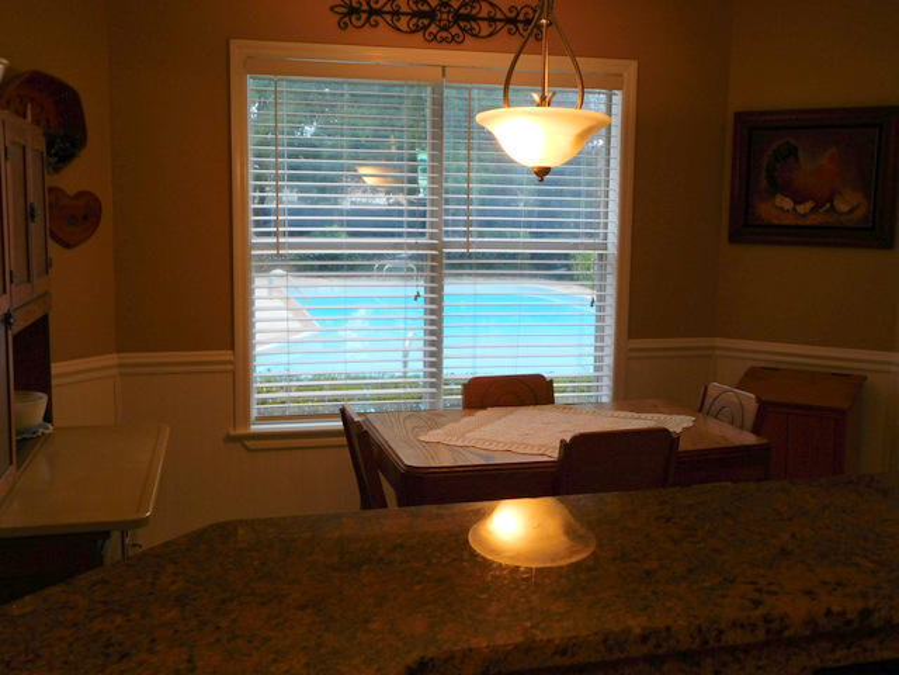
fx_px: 935
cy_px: 338
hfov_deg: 51.4
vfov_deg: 39.7
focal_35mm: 36
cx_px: 450
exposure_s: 1/30
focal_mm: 6.3
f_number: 3.5
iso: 160
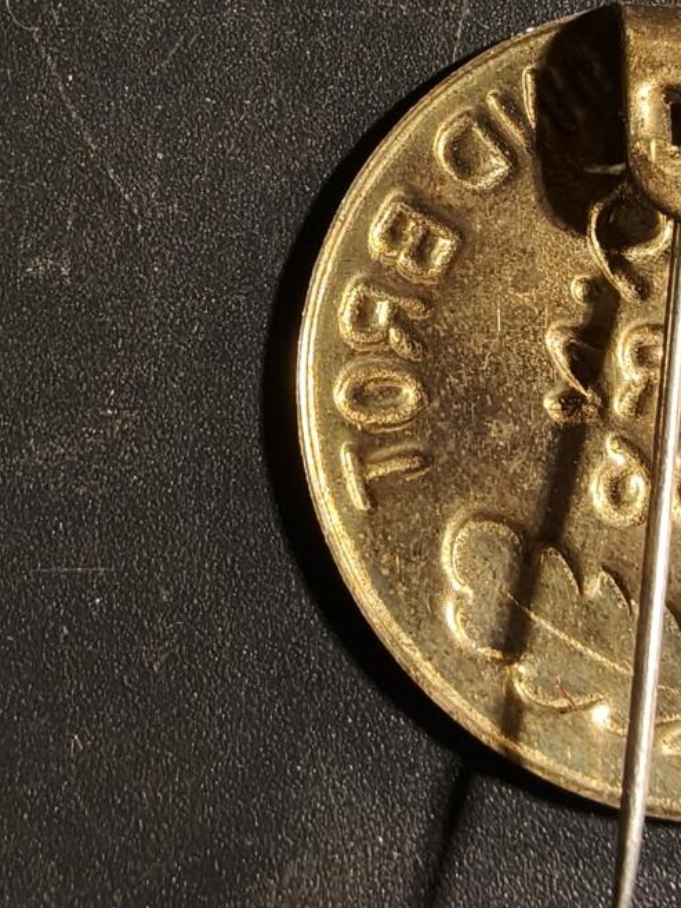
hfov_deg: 22.3
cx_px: 699
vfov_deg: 30.2
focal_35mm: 63
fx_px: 1652
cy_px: 691
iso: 200
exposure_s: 1/94
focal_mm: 2.32
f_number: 2
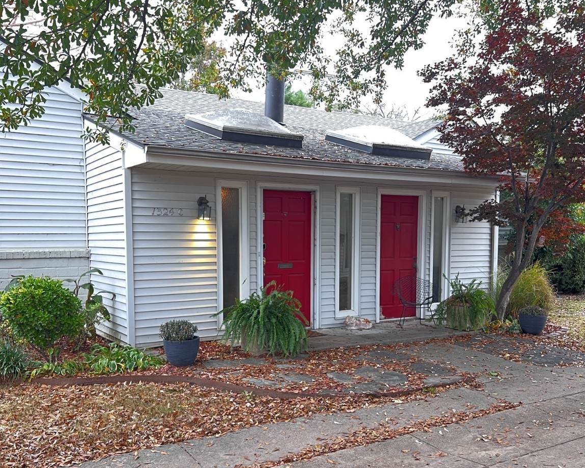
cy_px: 276
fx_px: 589
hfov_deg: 52.8
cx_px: 294
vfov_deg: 43.2
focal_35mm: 34
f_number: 1.5
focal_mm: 5.7
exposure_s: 1/91
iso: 125
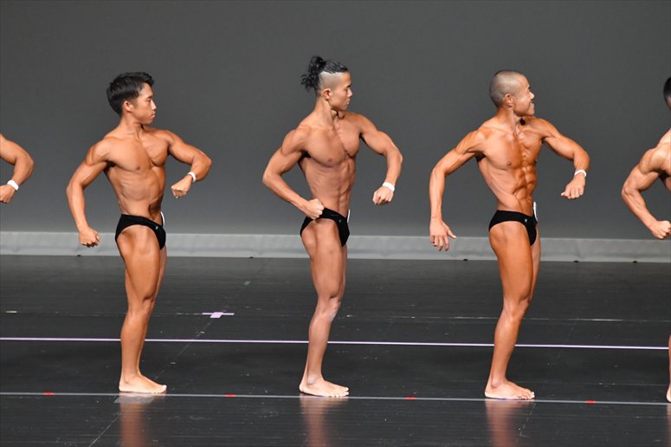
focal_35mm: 315
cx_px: 336
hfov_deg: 6.5
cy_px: 224
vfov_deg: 4.4
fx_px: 5868
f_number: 5.6
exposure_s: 1/400
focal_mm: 210
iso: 5000
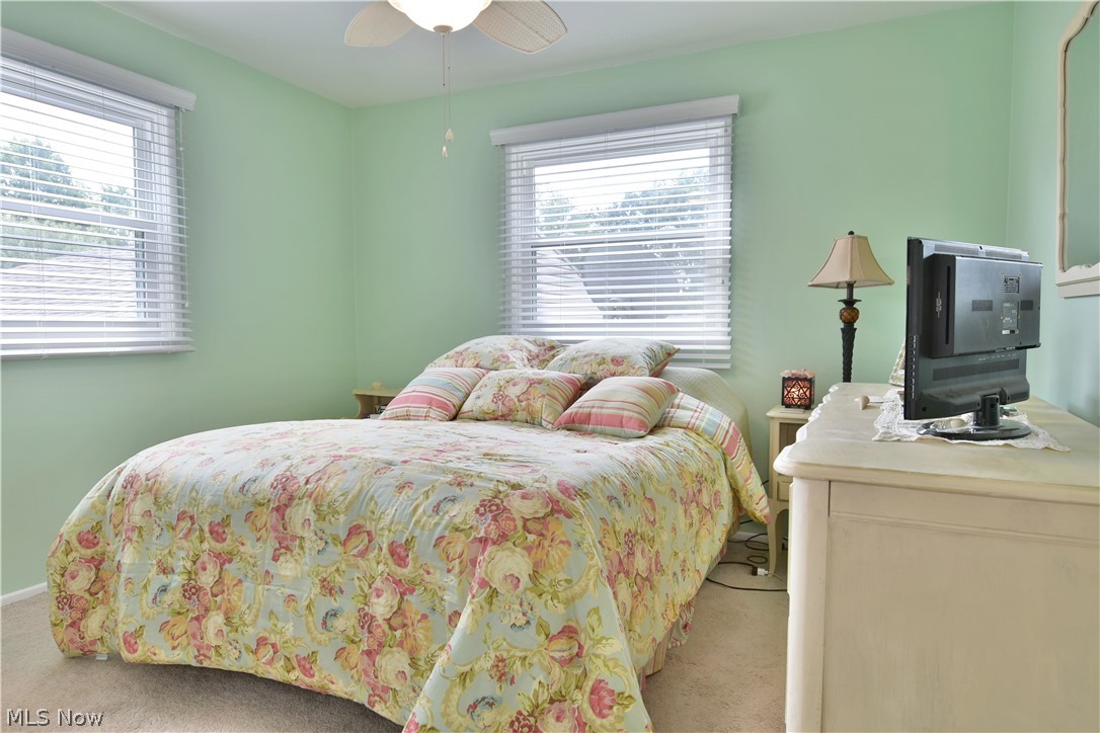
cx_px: 550
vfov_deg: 59.5
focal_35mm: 21
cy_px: 366
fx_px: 642
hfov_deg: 81.2
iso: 200
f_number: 4.5
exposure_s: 1/60
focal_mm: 14
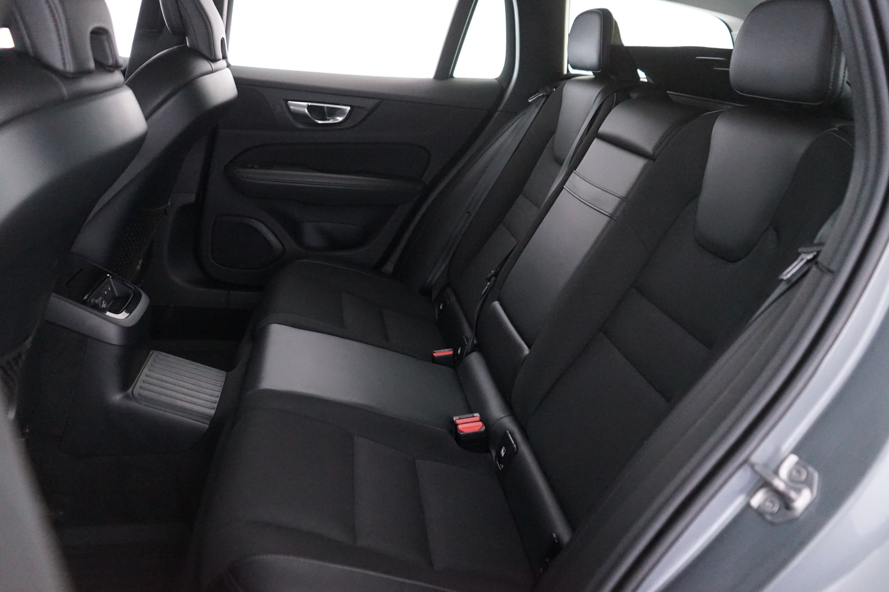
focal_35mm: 28
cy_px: 296
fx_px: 691
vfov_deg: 46.4
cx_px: 444
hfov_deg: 65.5
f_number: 3.5
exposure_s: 1/40
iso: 6400
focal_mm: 28
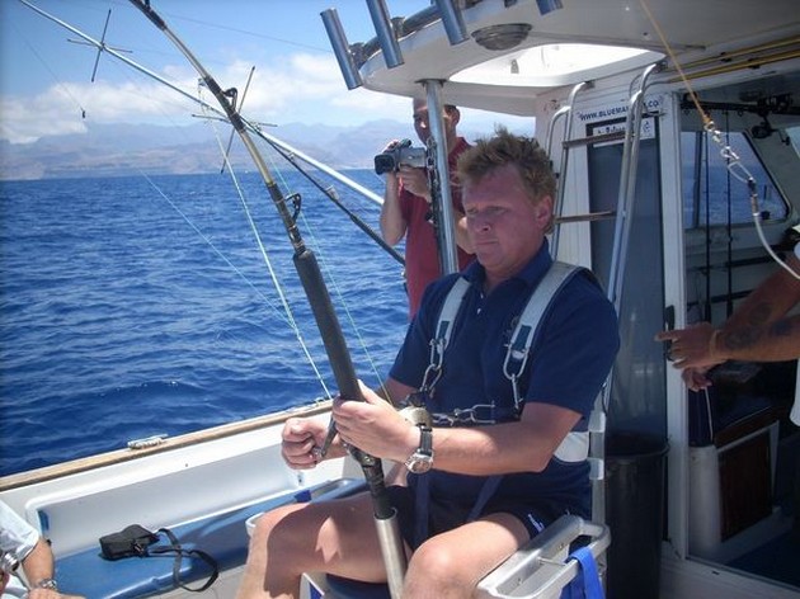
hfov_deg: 50.2
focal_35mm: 37
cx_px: 400
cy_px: 300
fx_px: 855
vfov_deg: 38.6
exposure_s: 1/177
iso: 64
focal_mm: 6.2
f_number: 5.6
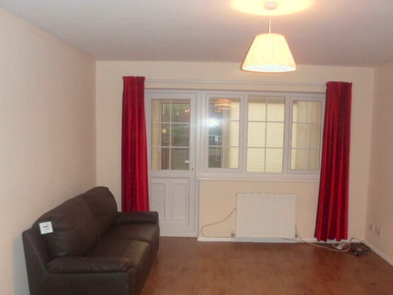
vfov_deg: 45.4
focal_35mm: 31
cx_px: 206
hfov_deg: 58.3
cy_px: 158
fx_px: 352
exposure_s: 1/45
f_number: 3.3
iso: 320
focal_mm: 4.9
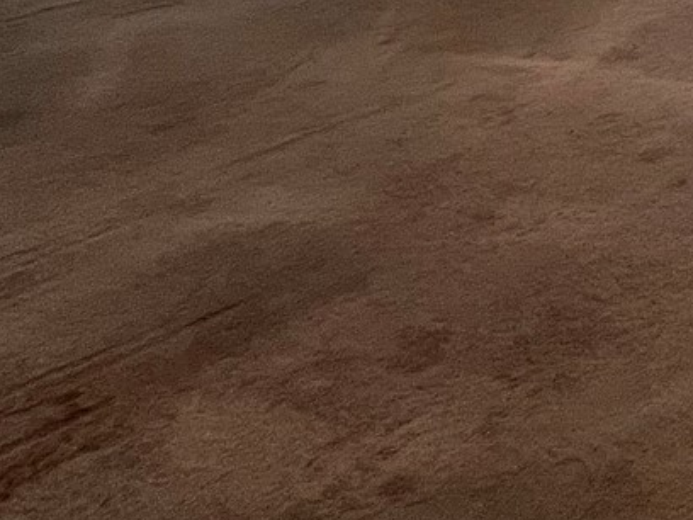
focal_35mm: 51
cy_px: -450
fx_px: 1021
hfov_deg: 23.9
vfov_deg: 19.7
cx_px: 1167
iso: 200
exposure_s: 1/120
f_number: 1.8
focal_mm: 1.57
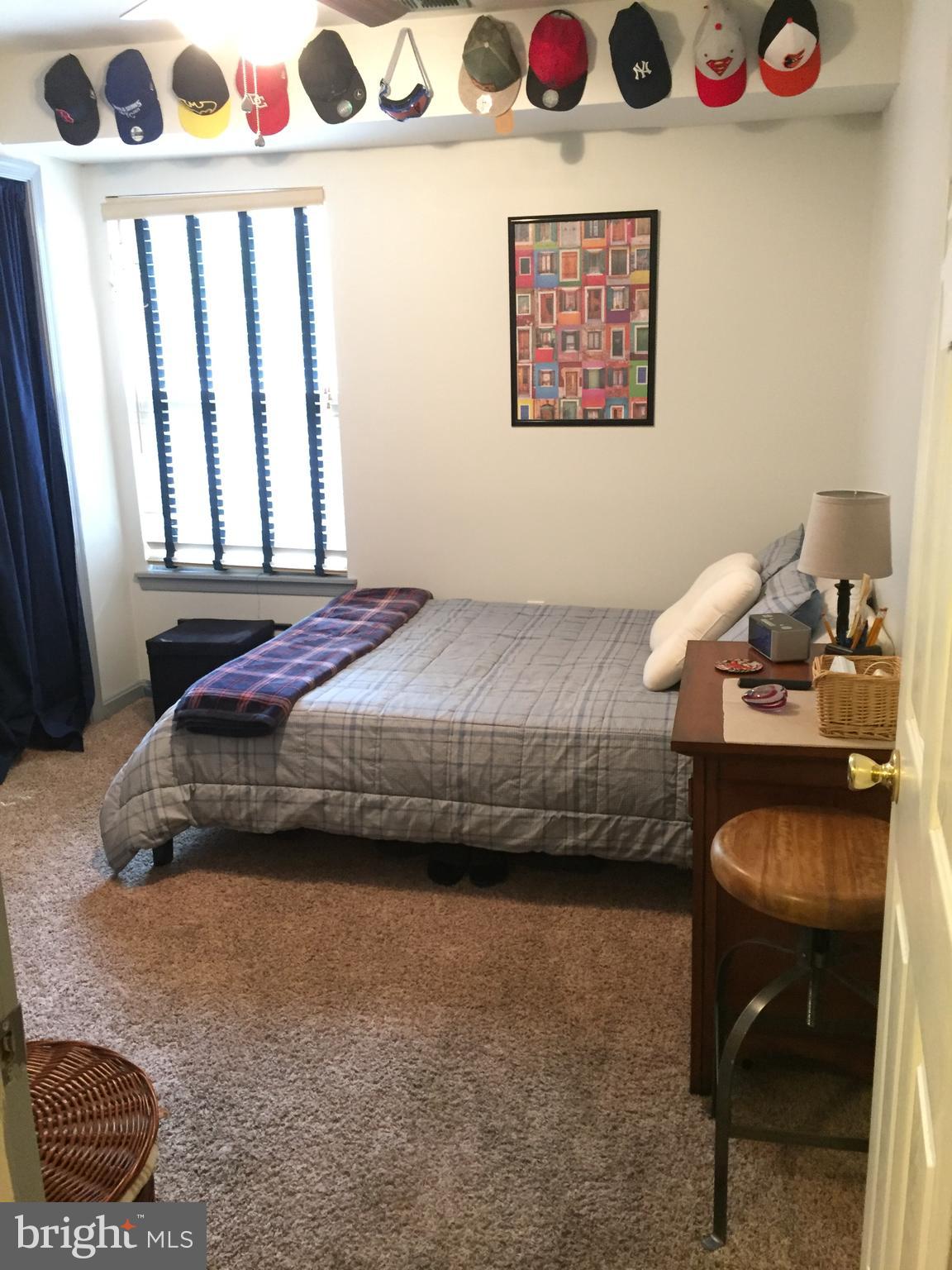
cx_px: 476
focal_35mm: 29
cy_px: 635
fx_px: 1063
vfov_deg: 61.7
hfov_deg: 48.2
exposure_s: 1/15
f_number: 2.2
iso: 250
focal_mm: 4.15
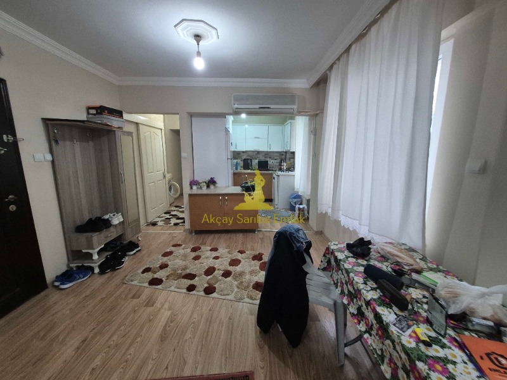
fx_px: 190
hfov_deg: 106.2
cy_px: 190
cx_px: 254
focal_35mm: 13
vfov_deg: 89.9
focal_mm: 1.74
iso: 400
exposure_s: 1/50
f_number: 2.2
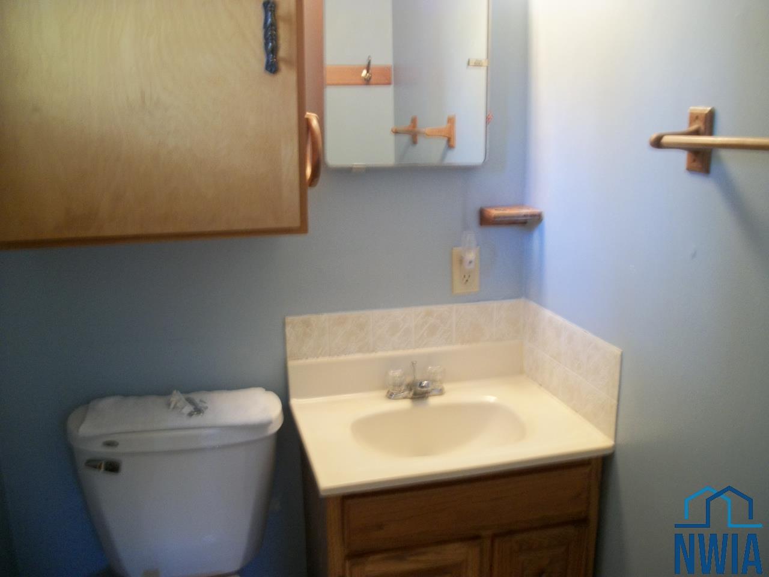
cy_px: 288
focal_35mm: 32
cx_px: 384
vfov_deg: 44.2
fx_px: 711
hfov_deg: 56.8
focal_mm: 5.7
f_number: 2.9
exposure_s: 1/10
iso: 160
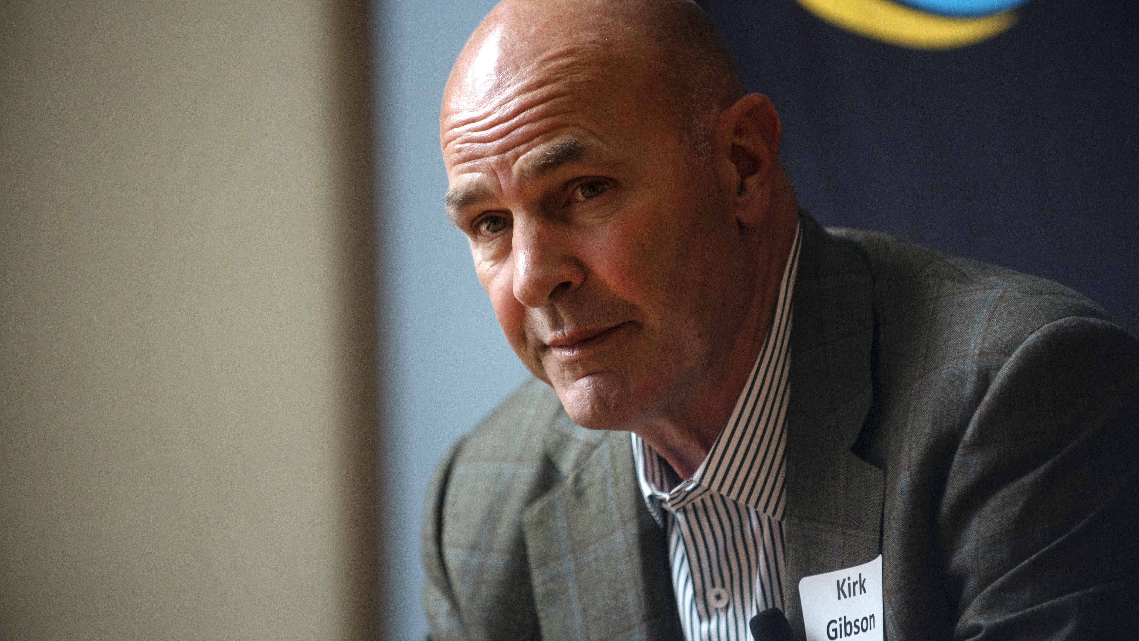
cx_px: 570
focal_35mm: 210
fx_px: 6342
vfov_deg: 5.8
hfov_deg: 10.3
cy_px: 306
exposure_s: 1/500
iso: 1000
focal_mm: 200
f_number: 3.2
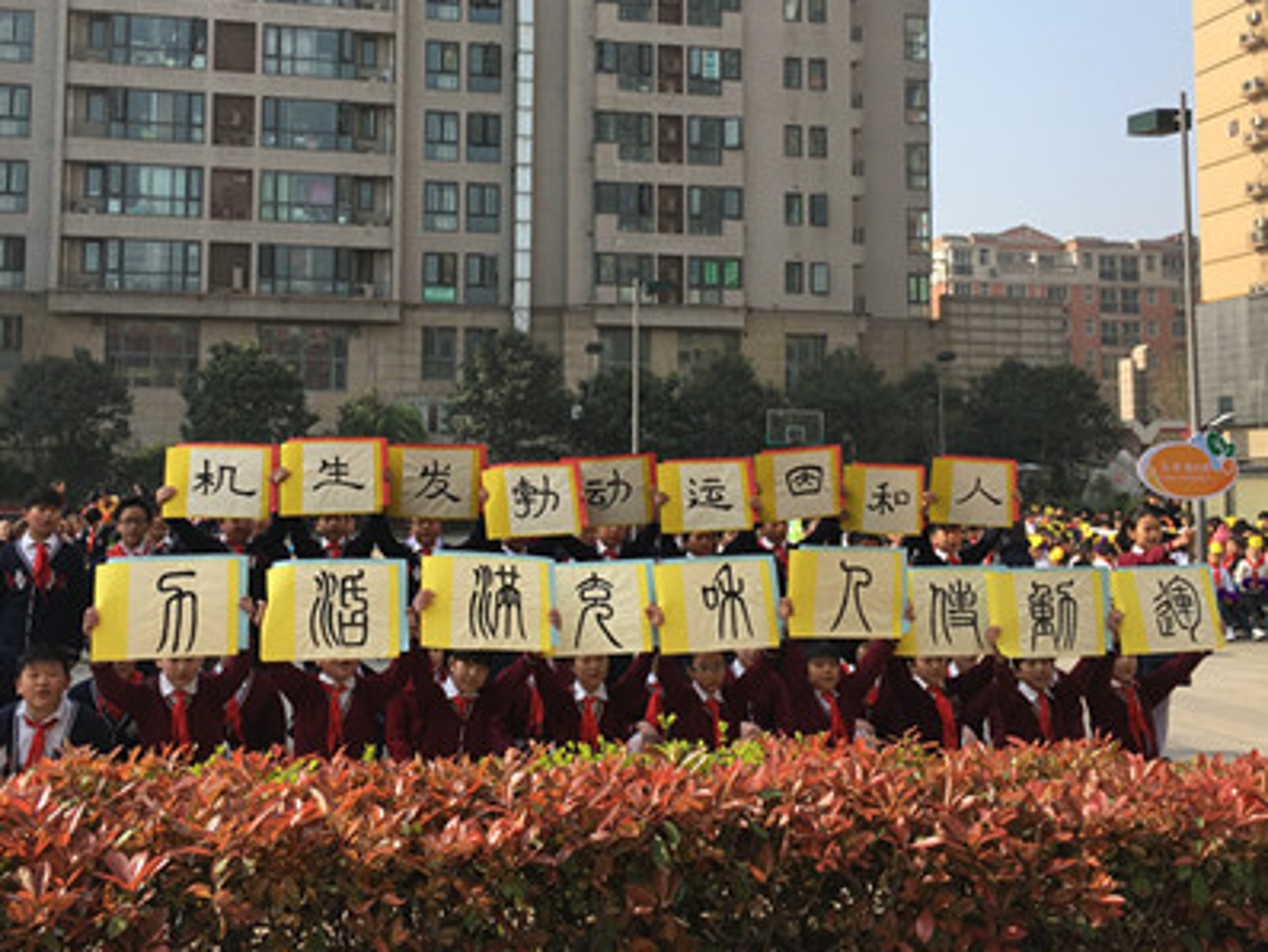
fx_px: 1392
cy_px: 364
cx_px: 572
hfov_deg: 48.9
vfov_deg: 37.5
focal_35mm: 38
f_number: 2.2
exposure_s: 1/874
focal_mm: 4.15
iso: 25
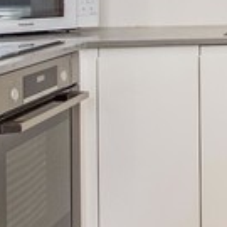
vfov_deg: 18.4
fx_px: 668
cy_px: -40
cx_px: 555
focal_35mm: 90
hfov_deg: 13.6
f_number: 9
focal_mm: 14
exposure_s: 1/50
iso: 320
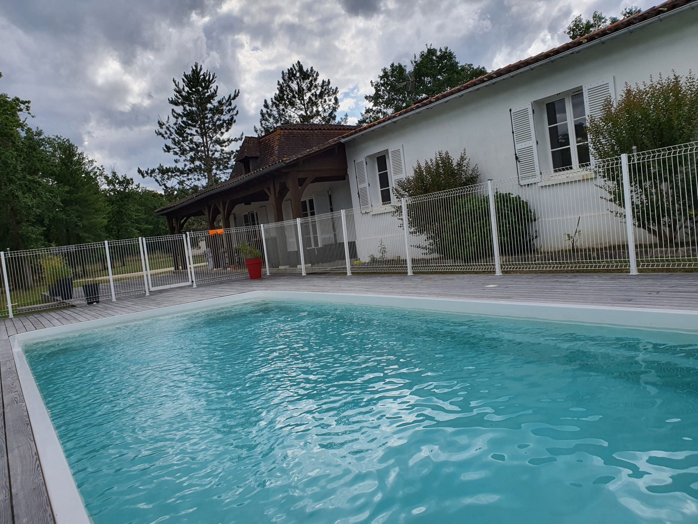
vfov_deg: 53.1
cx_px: 349
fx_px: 524
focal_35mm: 26
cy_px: 262
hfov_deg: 67.3
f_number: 2.4
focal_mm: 4.3
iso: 50
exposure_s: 1/1560
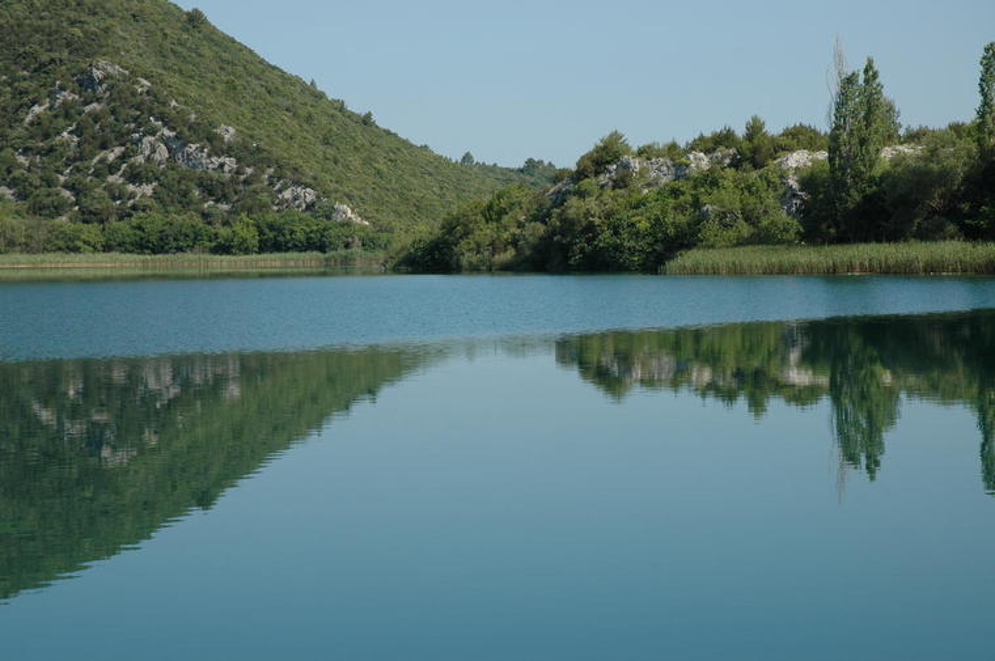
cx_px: 498
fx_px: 2278
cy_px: 330
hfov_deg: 24.6
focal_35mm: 82
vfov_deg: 16.5
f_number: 9
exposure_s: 1/320
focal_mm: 55
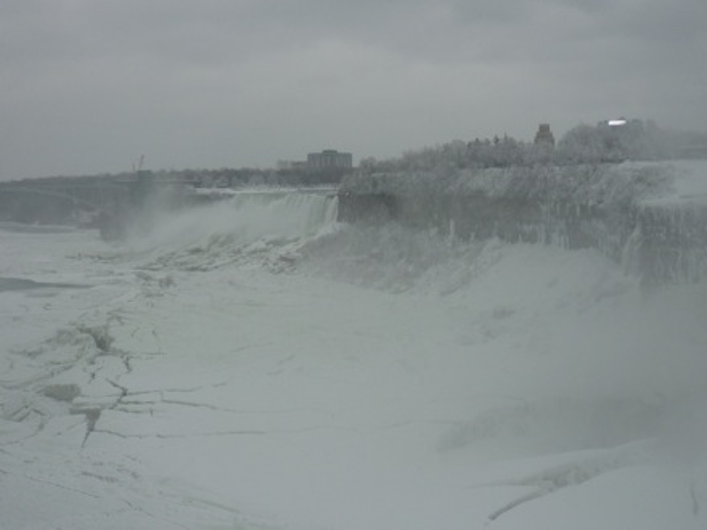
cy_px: 265
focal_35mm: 51
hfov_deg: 37.5
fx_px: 1042
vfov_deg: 28.6
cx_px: 354
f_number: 2.9
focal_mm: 5.9
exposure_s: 1/500
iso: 80
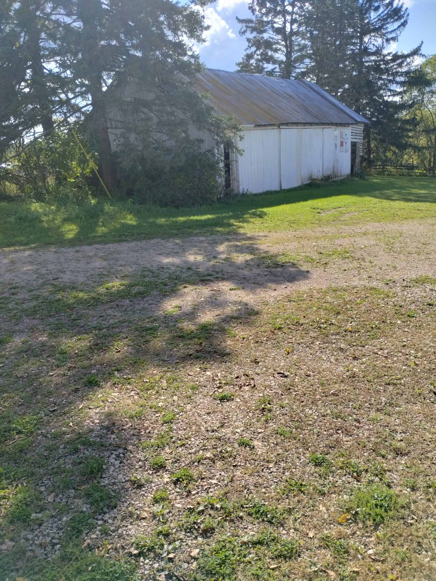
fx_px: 487
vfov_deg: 61.7
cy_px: 289
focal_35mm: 29
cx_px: 214
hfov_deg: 48.2
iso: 100
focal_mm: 4.27
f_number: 1.8
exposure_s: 1/669
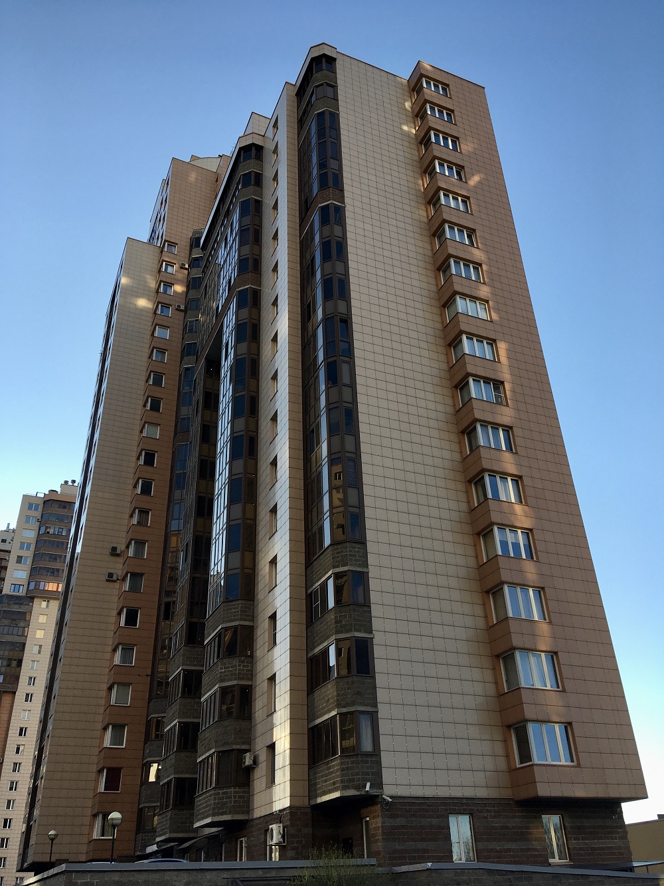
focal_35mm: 29
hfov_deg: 48.2
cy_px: 443
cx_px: 332
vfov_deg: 61.7
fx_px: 742
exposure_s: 1/484
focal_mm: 4.15
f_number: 2.2
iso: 25
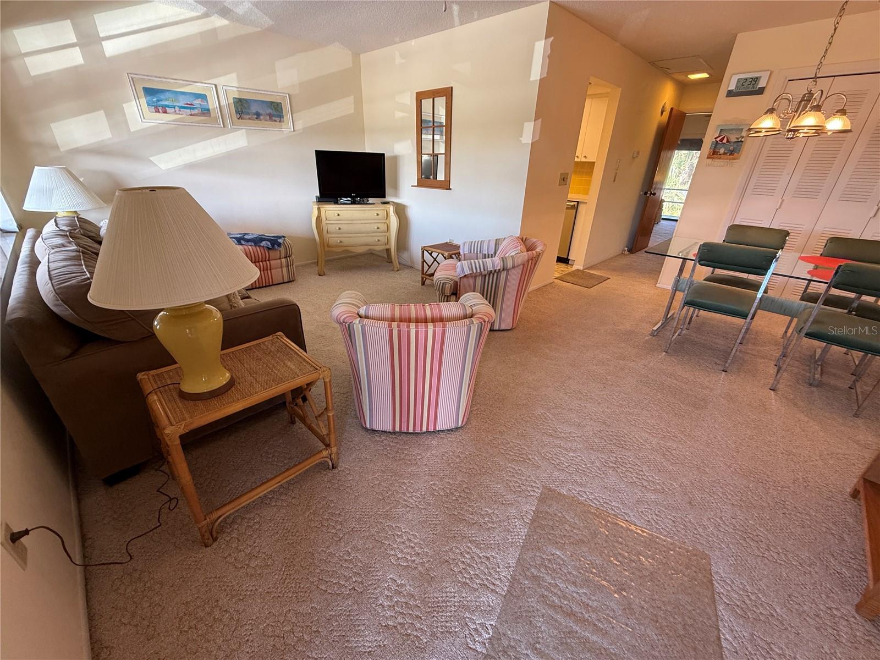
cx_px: 440
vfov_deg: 85.7
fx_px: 356
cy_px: 330
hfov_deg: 102.1
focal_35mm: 14
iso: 200
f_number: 2.2
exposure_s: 1/60
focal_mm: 2.22
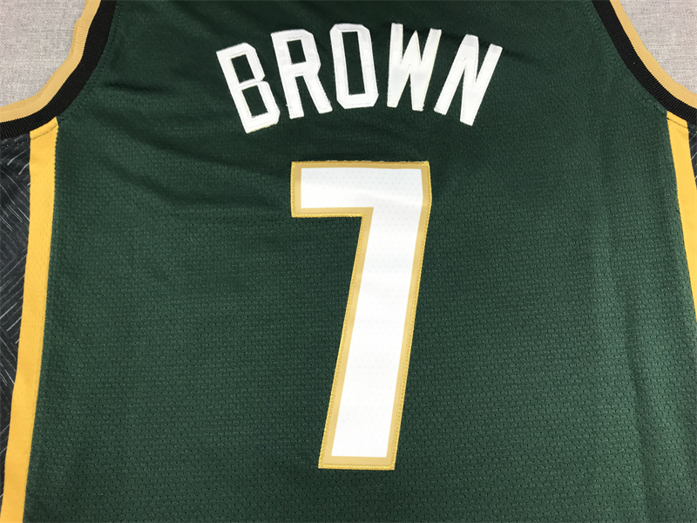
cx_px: 348
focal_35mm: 28
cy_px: 262
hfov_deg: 63.4
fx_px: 564
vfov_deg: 49.7
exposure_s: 1/50
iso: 25
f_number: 1.8
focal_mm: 3.99
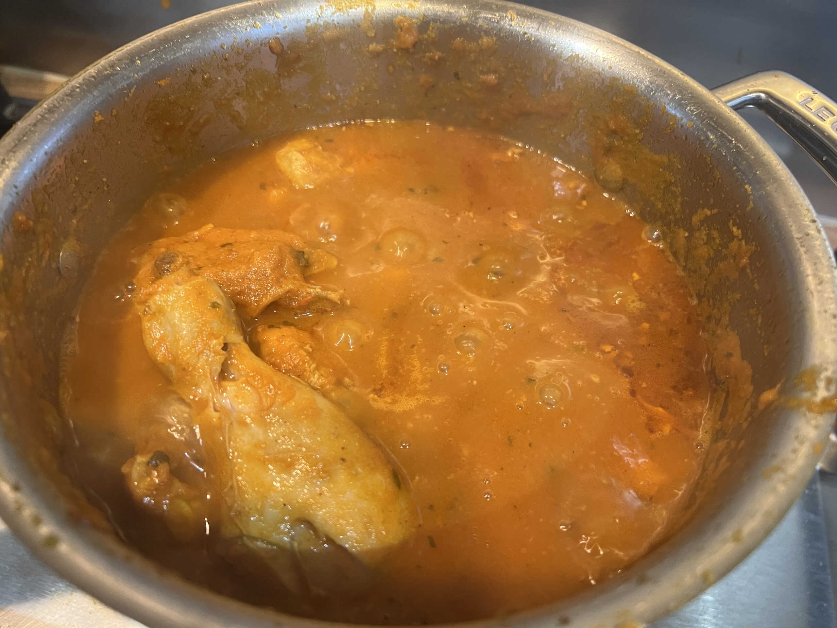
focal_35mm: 26
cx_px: 418
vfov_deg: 53.1
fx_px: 629
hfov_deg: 67.3
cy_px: 314
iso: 250
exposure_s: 1/50
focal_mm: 5.7
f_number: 1.5
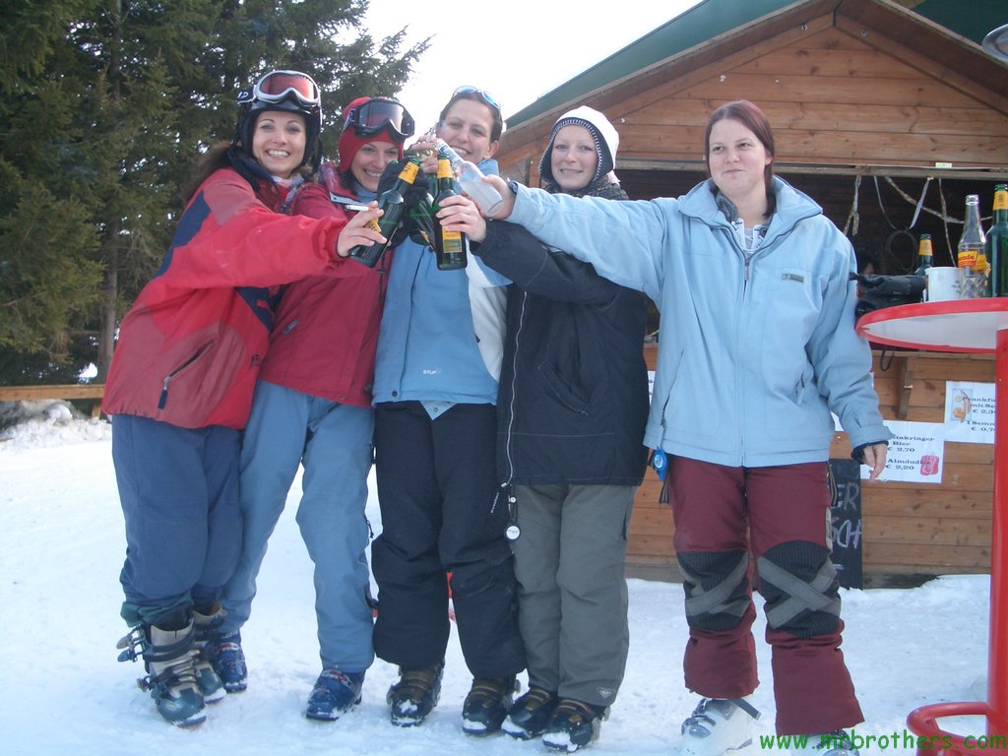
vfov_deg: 35.1
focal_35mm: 41
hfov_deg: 45.8
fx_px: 1194
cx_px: 504
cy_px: 378
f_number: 2.8
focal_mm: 6.8
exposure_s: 1/125
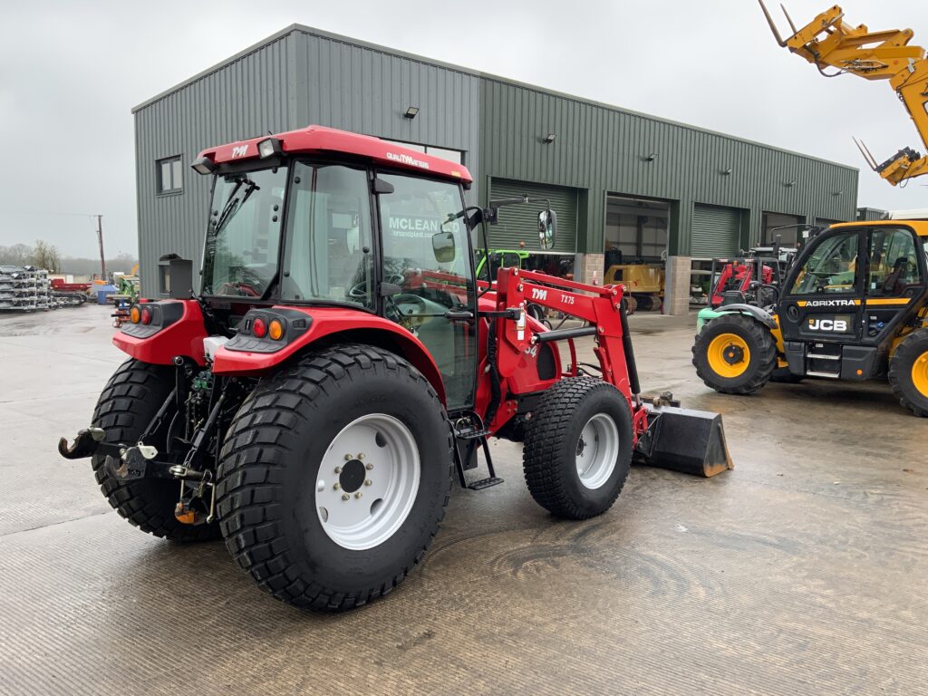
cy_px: 348
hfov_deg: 61.7
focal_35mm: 29
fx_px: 777
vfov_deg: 48.2
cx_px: 464
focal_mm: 3
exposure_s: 1/307
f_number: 1.8
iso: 16
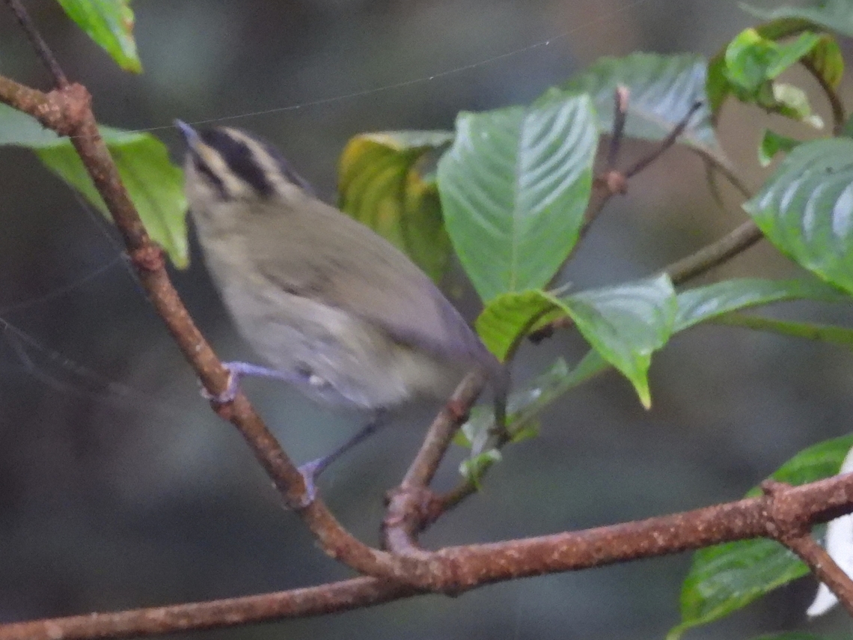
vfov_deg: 1.4
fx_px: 27106
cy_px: 320
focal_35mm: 1100
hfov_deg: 1.8
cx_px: 426
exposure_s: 1/125
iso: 1600
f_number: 5.6
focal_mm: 196
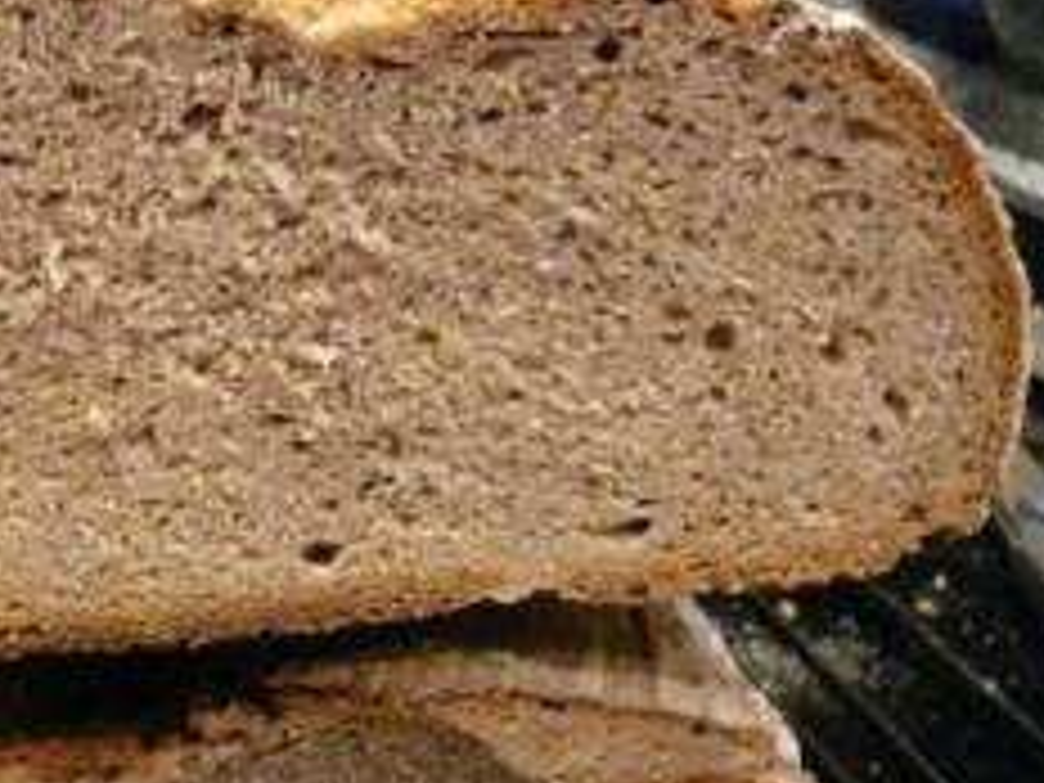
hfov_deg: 33.9
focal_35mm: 54
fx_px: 1629
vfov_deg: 26.9
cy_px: 504
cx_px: 140
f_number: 2.8
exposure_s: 1/15
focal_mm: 4.6
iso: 800
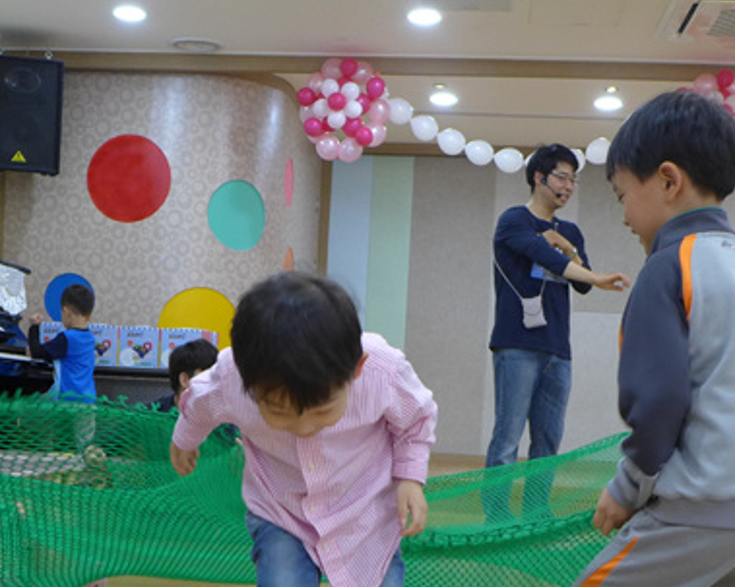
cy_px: 566
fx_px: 1435
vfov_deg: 22.4
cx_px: 310
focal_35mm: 66
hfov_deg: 28.7
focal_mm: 6.3
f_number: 1.6
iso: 250
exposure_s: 1/125
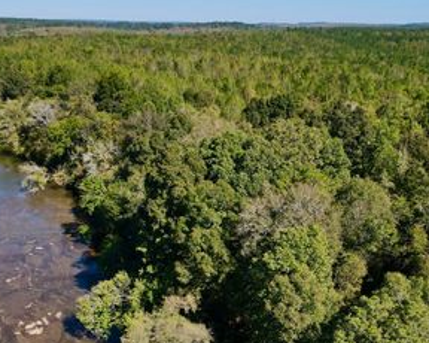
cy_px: 235
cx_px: 201
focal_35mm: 35
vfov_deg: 41.5
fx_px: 444
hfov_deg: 51.5
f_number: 2.8
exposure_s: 1/1000
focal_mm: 4.5
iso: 100
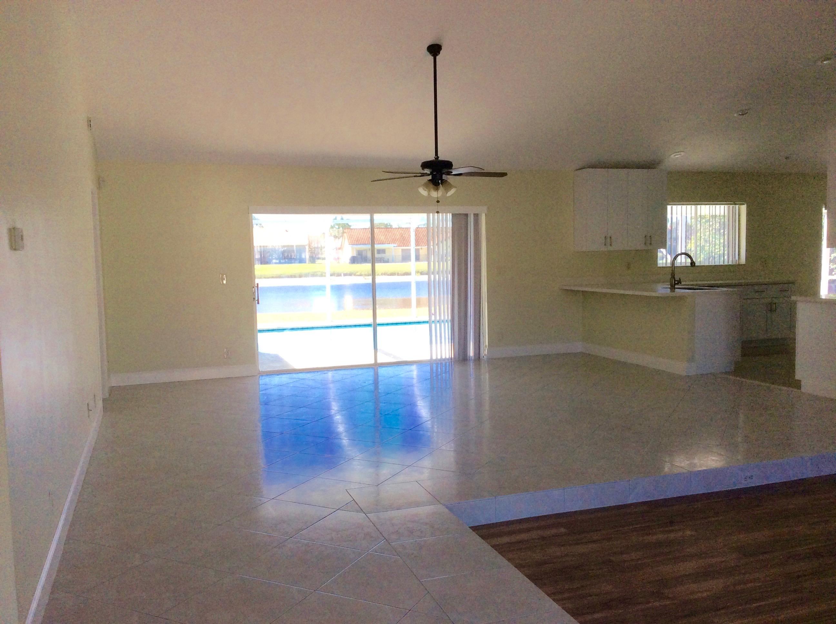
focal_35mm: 32
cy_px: 312
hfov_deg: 56.9
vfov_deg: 44.1
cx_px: 418
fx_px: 772
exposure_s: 1/120
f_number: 2.4
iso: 50
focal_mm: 3.3
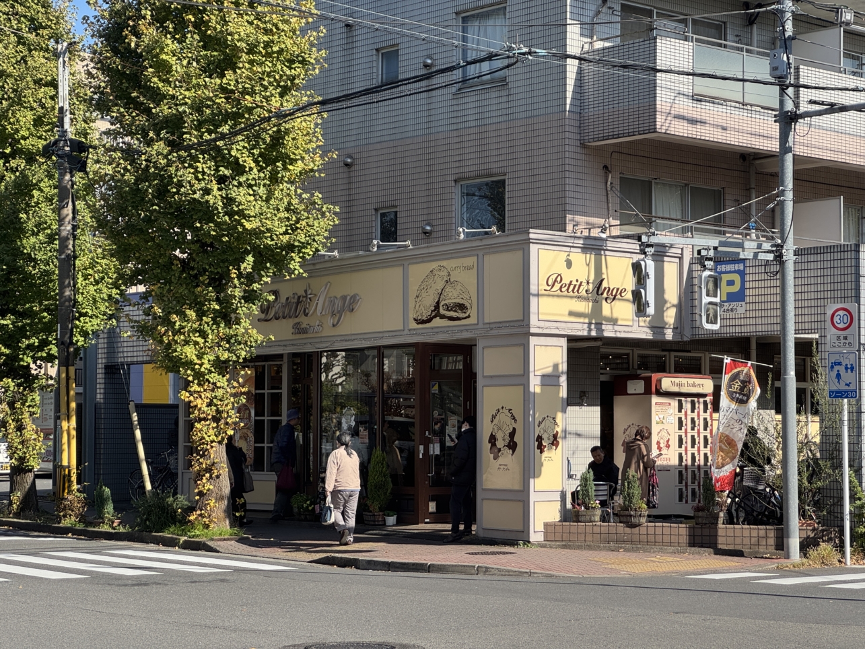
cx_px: 432
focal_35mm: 77
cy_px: 324
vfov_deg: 19.1
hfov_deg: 25.3
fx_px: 1924
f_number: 2.8
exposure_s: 1/488
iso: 25
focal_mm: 9
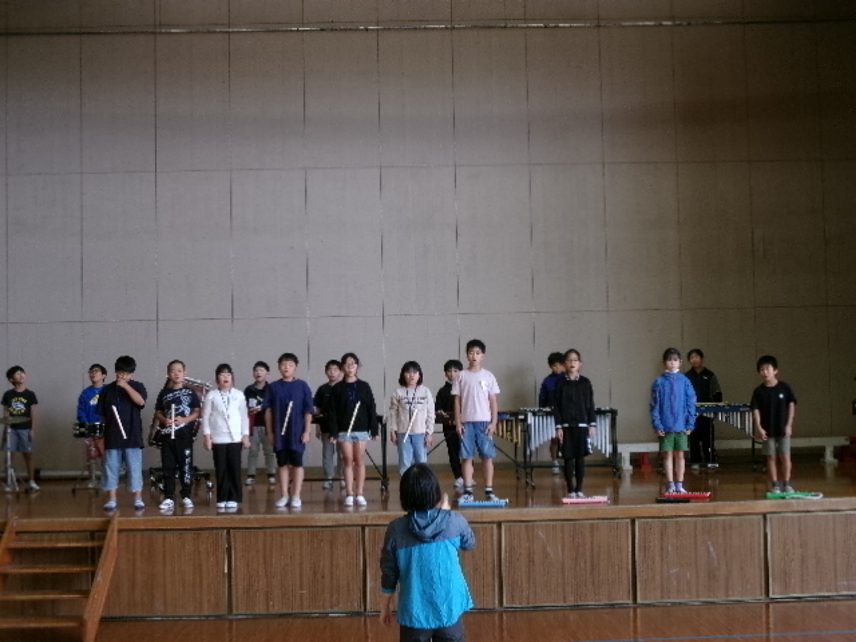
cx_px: 428
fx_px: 1311
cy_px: 321
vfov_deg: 27.5
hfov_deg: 36.2
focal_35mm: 53
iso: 195
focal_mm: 9.5
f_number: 4.9
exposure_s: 1/34
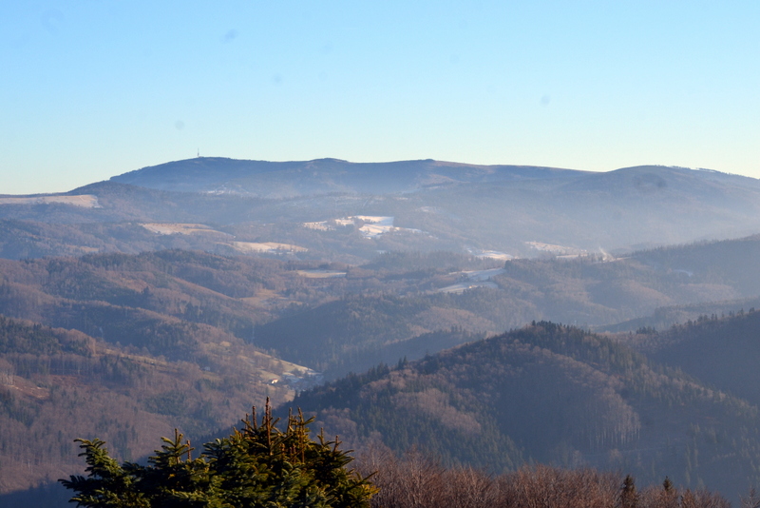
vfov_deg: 16.6
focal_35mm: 82
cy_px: 254
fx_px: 1742
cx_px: 380
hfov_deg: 24.6
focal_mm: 55
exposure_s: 1/400
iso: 400
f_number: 11
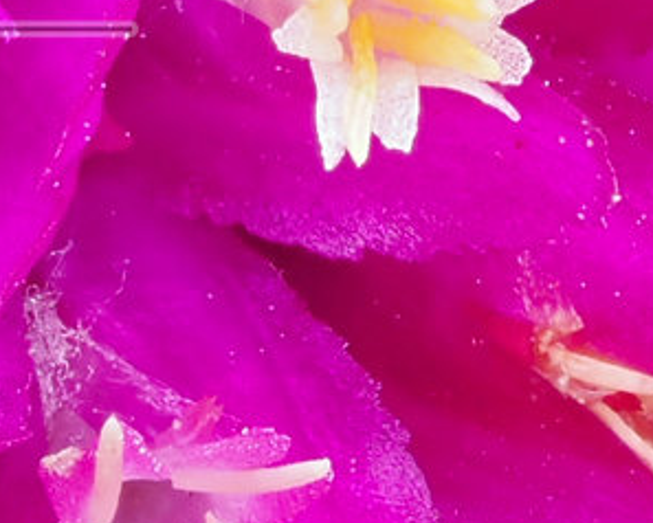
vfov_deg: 2.5
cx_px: -233
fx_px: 12203
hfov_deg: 3.1
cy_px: -79
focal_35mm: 631
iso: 500
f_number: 8
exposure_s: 1/20
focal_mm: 60
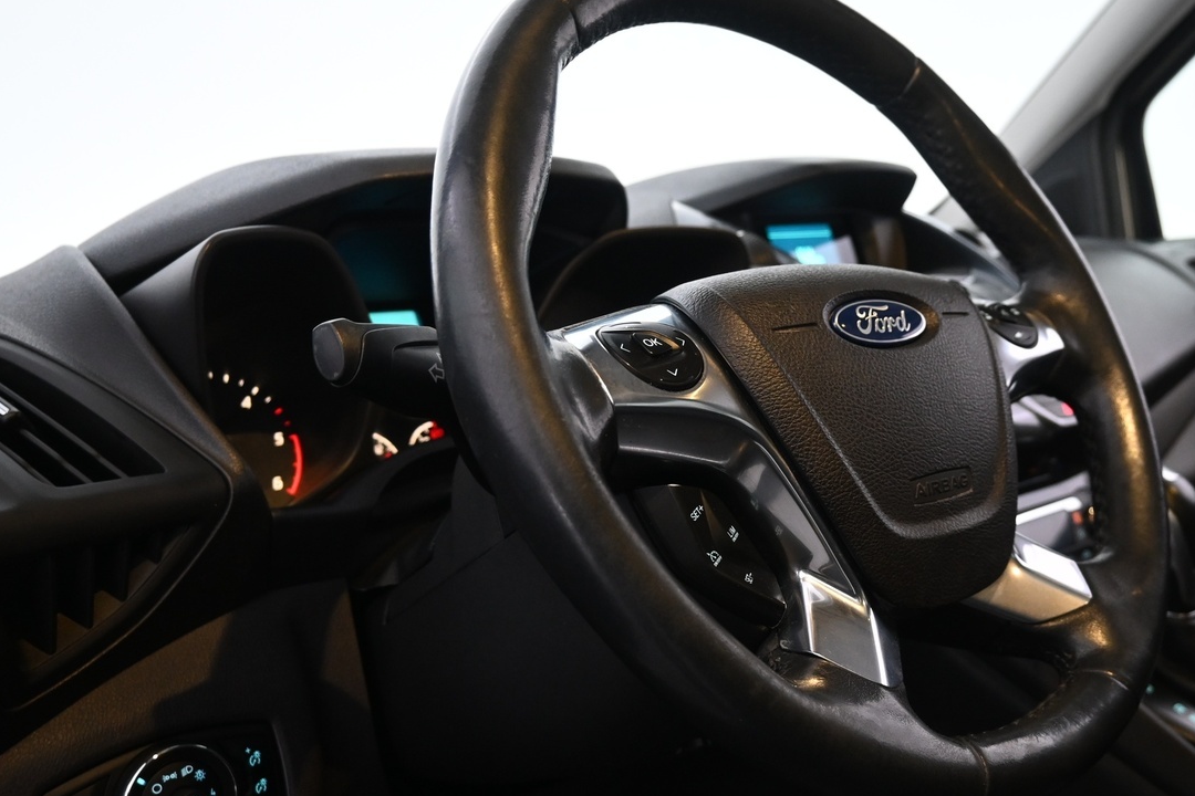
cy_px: 453
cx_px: 732
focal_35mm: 36
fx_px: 1195
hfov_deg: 52.7
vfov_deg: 36.8
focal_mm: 16
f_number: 3.5
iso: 1100
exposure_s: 1/25
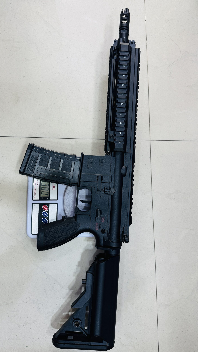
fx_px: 252
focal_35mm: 27
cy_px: 176
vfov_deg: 69.9
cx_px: 99
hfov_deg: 42.9
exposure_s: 1/100
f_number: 1.78
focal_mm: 6.76
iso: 100
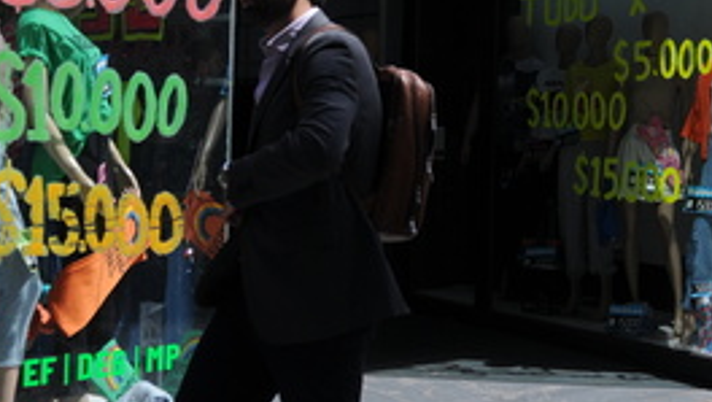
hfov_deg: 31.2
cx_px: 461
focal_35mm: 67
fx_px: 1266
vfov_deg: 17.9
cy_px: 93
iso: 250
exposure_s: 1/3200
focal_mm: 24
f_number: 2.8
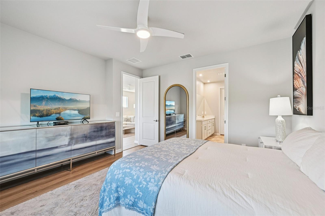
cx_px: 162
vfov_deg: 81.2
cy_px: 108
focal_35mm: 14
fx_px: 126
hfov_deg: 104.3
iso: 400
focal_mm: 14
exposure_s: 1/20
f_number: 8
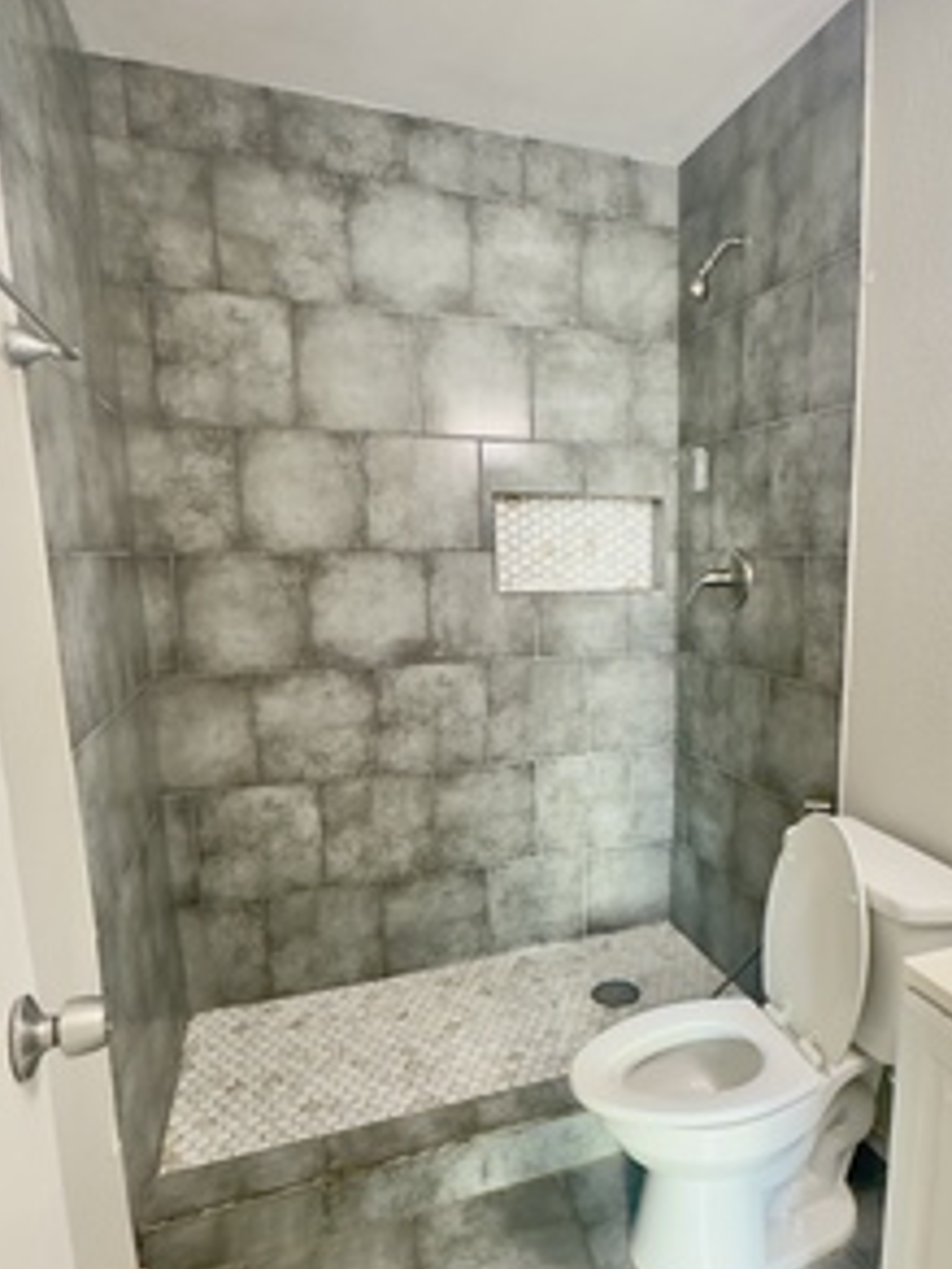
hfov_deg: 57.5
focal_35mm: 23
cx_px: 639
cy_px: 700
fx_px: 843
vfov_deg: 73.7
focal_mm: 2.22
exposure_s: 1/60
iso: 320
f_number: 2.2
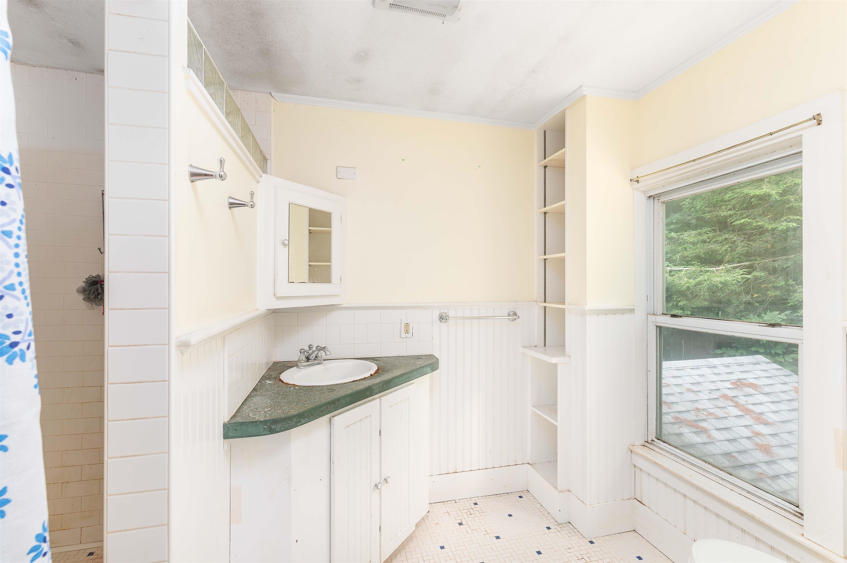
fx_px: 353
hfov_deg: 100.4
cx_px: 424
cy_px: 282
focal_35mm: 15
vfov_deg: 77.2
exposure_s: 1/4
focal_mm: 15
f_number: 9
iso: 320
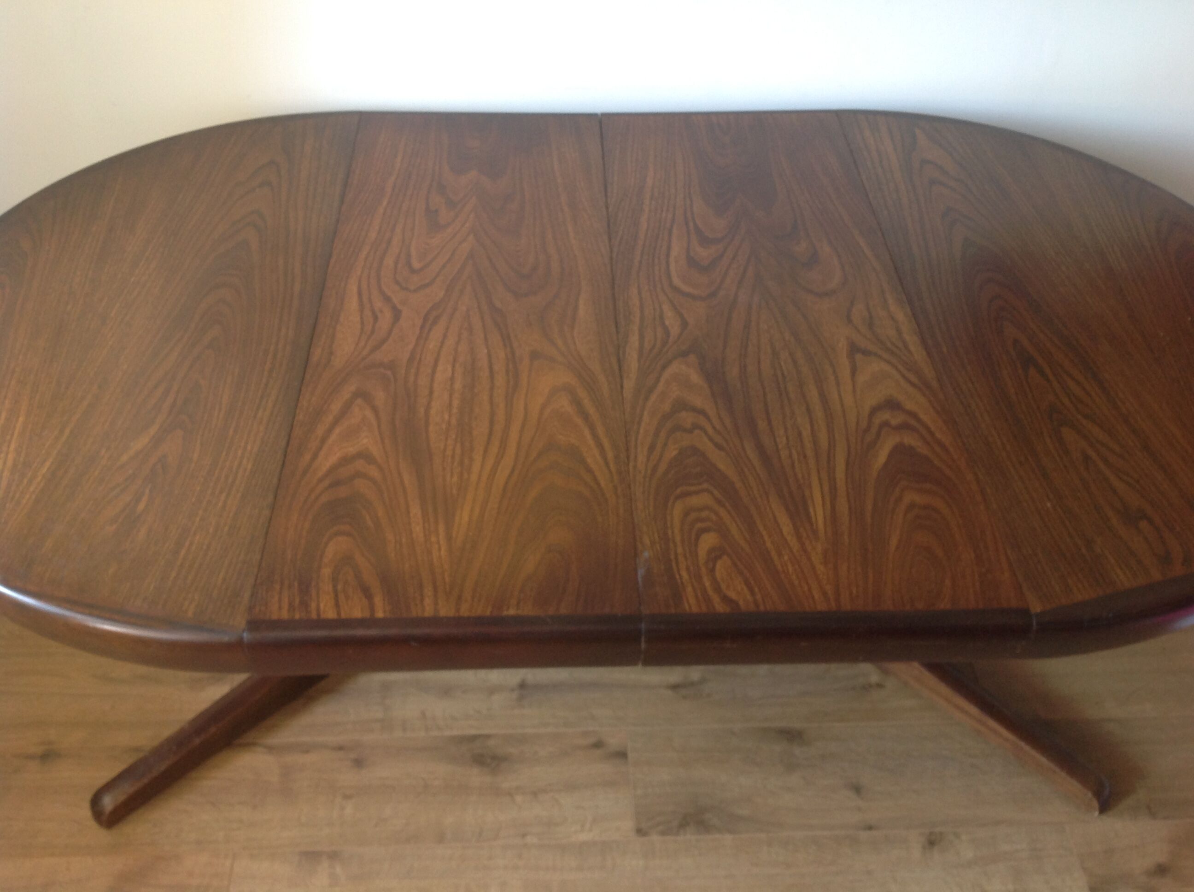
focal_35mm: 35
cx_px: 597
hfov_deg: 52.7
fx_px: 1205
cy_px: 446
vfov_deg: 40.6
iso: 80
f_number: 2.4
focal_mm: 4.28
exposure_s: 1/15
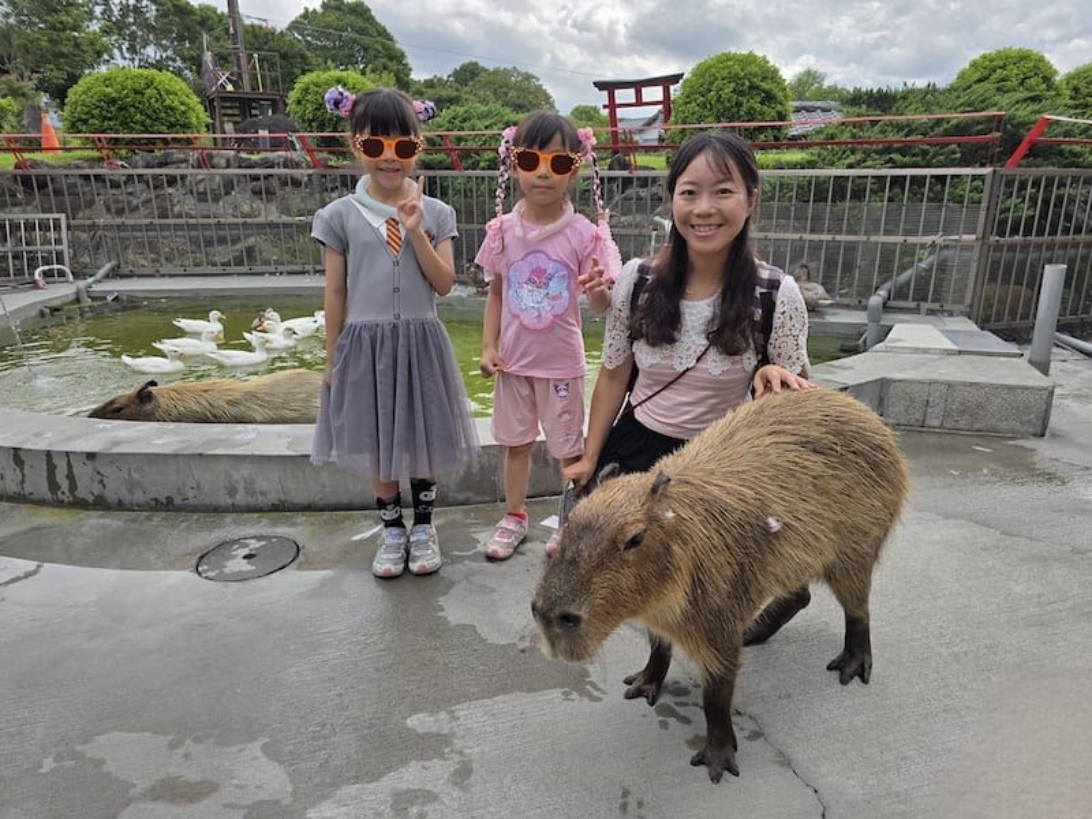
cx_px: 546
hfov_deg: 73.9
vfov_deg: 58.9
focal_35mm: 23
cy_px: 410
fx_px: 726
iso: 12
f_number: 1.7
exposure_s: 1/714
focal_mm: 6.3
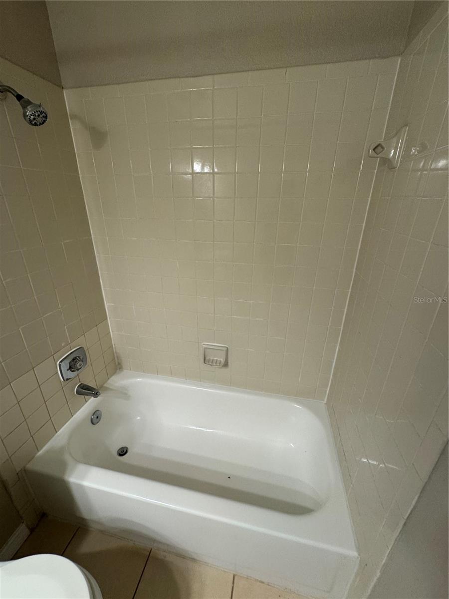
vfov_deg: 102.1
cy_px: 300
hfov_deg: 85.7
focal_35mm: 14
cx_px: 224
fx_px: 242
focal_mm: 2.22
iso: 160
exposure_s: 1/60
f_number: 2.2
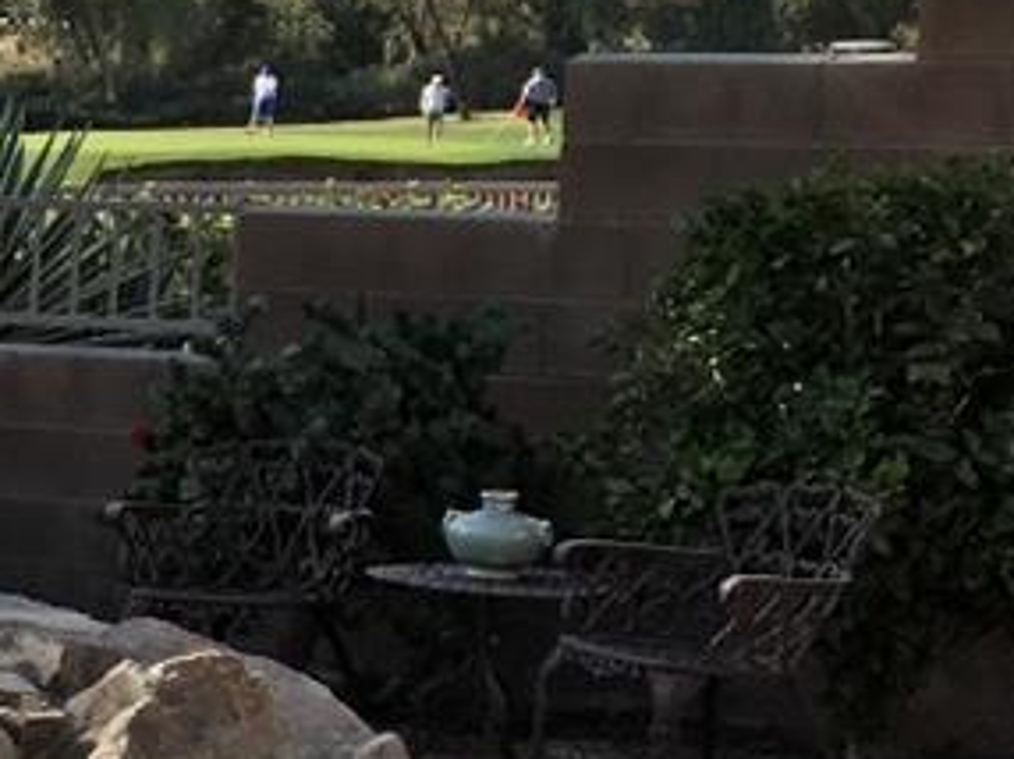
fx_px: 4449
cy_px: 638
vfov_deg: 9.7
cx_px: -1578
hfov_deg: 10.7
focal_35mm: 152
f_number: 2.2
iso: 25
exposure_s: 1/769
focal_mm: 4.15
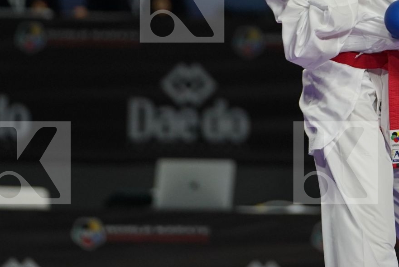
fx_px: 6408
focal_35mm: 578
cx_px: 336
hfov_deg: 3.6
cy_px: 1
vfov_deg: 2.4
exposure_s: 1/1000
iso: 1000
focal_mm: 189
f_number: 2.8
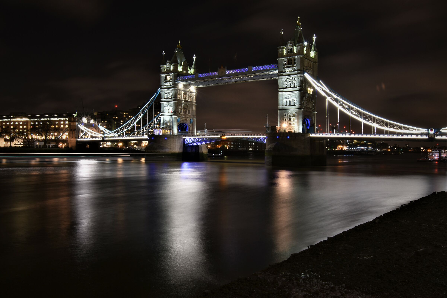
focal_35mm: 30
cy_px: 149
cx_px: 224
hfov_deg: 61.9
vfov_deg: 43.6
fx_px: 372
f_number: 18
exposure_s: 15
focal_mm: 20
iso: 125
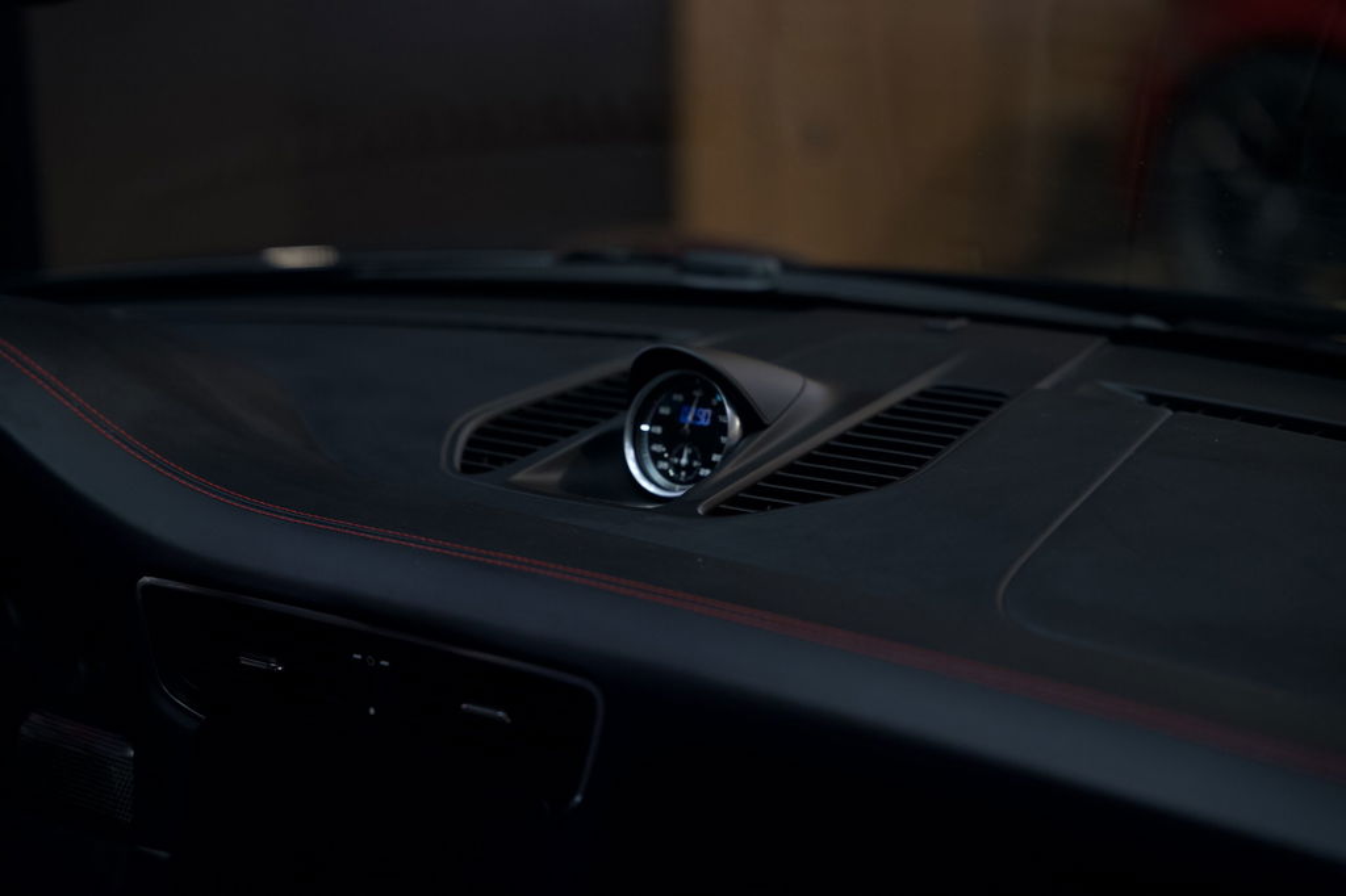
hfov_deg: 30.7
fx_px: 2448
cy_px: 448
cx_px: 673
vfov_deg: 20.8
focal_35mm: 66
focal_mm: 65.5
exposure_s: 1/80
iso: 640
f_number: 2.8
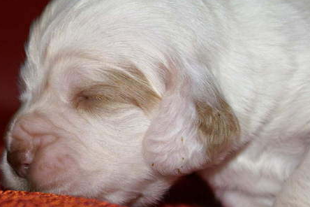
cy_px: 98
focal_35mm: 189
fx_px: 1627
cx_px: 136
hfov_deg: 10.9
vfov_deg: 7.3
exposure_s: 1/125
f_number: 5.6
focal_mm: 70
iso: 400
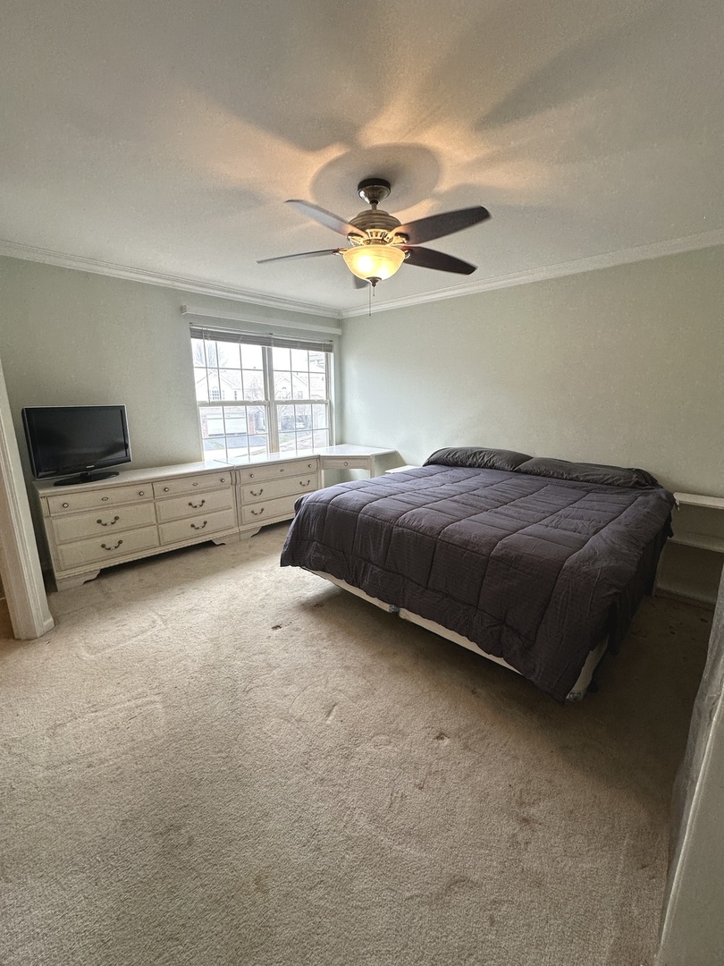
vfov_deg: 102.1
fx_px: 390
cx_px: 362
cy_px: 483
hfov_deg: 85.7
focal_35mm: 14
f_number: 2.2
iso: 125
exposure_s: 1/120
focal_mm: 2.22
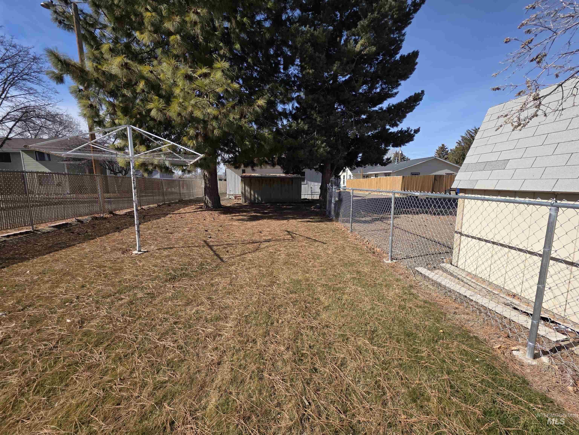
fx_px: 217
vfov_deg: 89.9
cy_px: 218
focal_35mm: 13
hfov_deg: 106.2
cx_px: 290
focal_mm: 2.2
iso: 40
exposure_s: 1/1962
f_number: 1.9
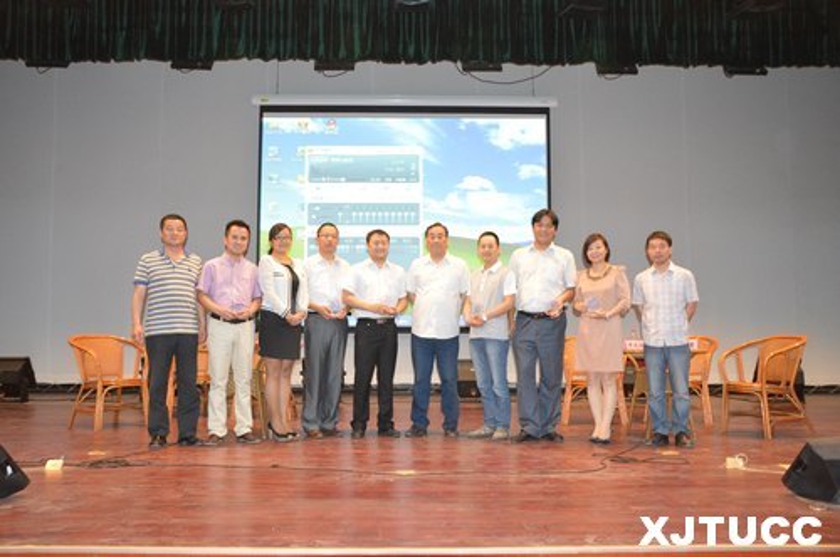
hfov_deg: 57.3
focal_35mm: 33
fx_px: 769
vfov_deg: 39.9
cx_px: 420
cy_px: 278
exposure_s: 1/60
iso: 2800
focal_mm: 22
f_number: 3.5
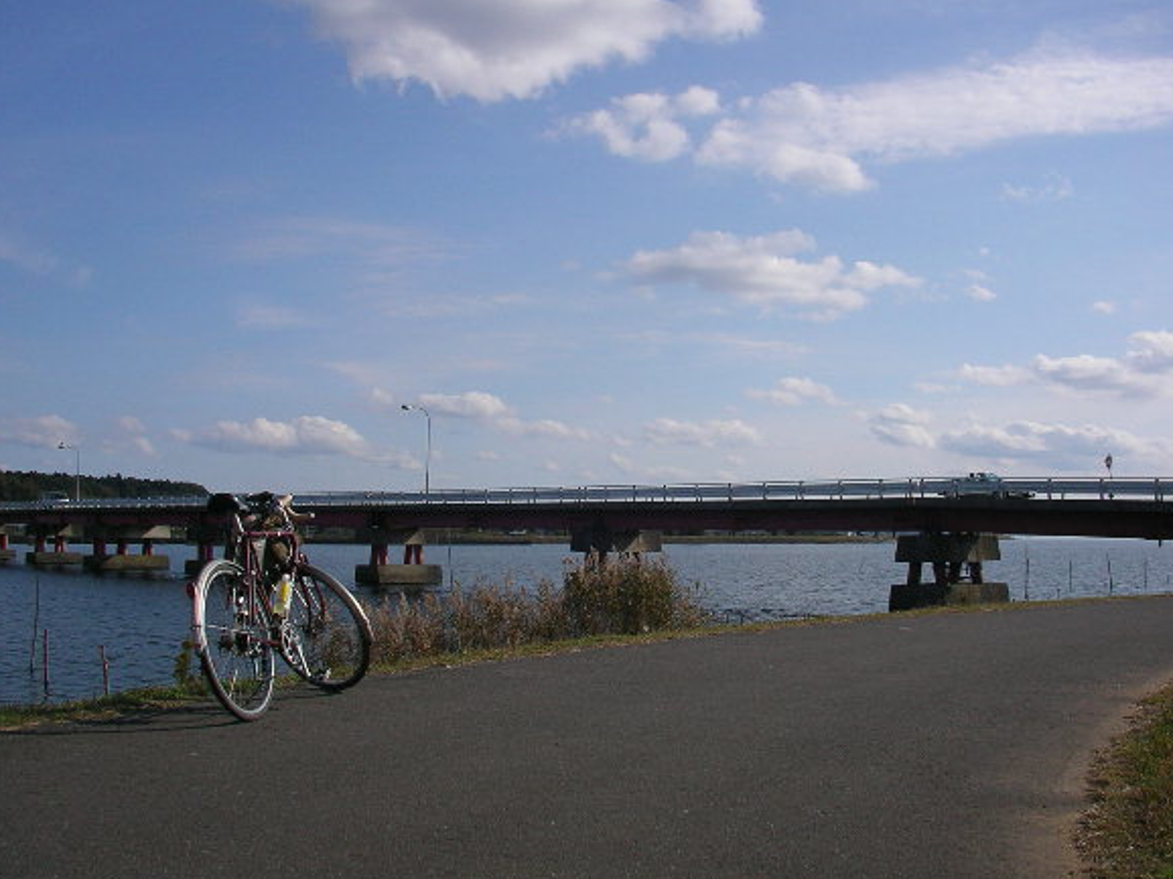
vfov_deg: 35.1
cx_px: 591
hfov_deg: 45.8
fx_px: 1389
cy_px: 467
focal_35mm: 41
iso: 50
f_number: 6.9
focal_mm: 5.7
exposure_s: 1/1250
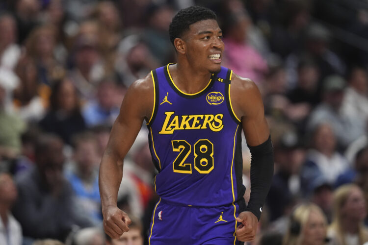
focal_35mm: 400
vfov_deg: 3.4
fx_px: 4089
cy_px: 122
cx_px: 184
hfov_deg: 5.2
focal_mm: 400
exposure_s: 1/2000
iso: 5000
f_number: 3.2
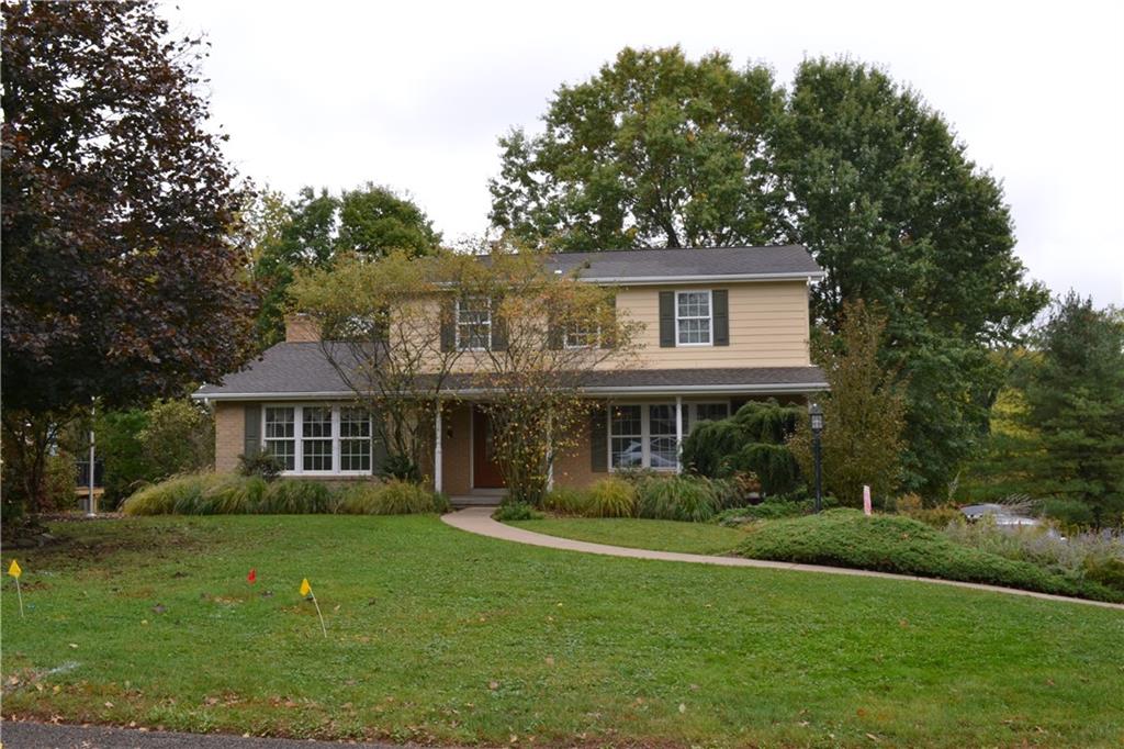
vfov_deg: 39.9
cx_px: 562
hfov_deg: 57.2
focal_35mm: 33
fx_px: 1030
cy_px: 374
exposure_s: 1/160
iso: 800
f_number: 11
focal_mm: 22
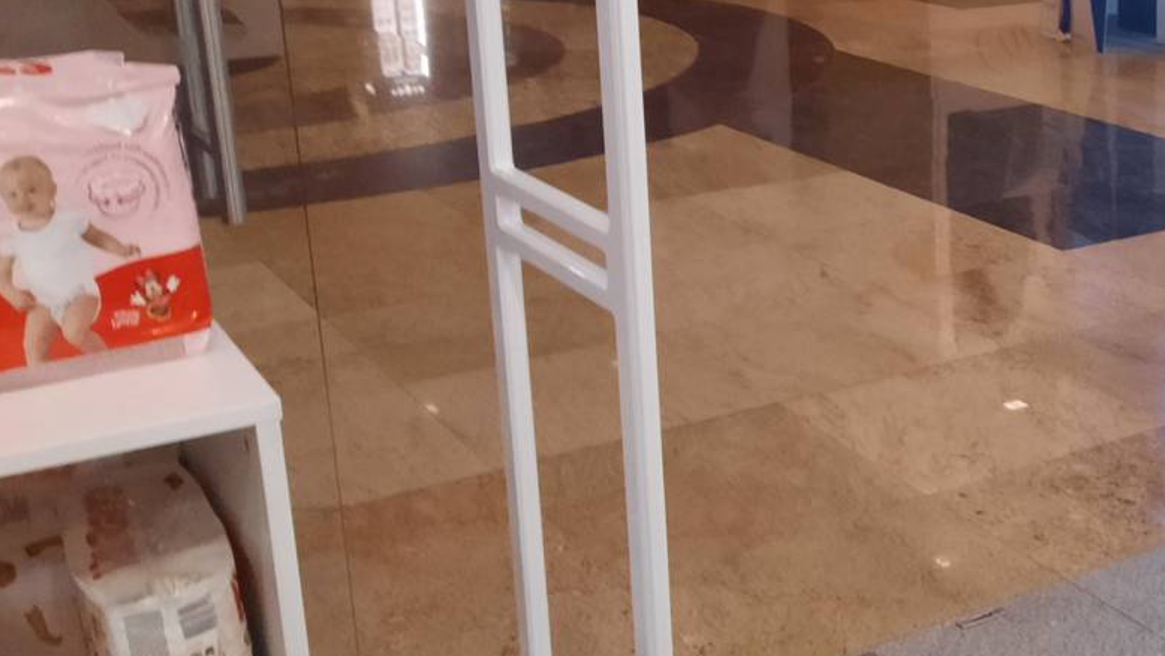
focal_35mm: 56
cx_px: 1099
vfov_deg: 21.4
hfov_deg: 34.6
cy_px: 247
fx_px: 1730
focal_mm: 4.6
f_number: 2
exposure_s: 1/60
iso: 320
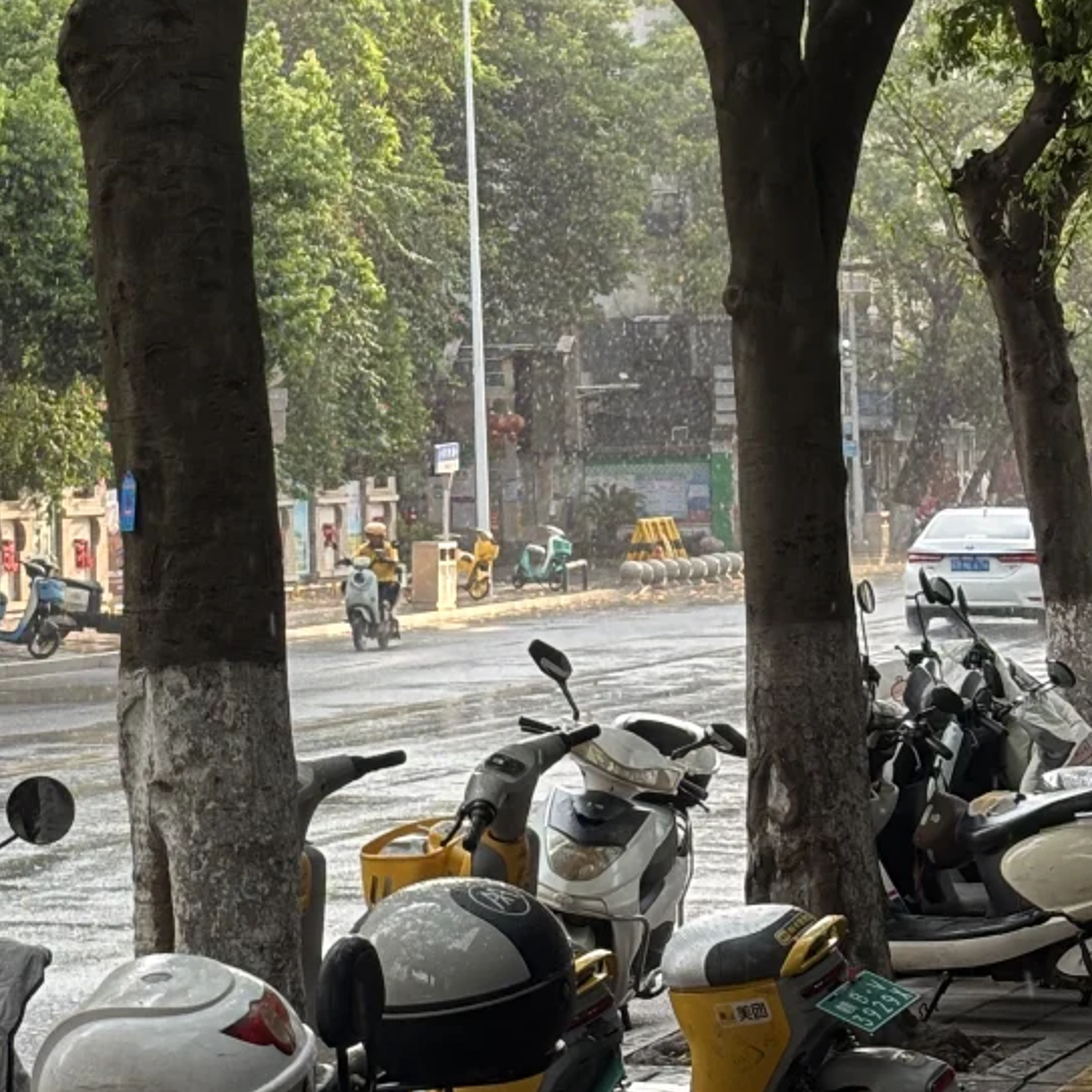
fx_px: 4354
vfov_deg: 14.2
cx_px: 88
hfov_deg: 14.1
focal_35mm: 122
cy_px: 189
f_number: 1.6
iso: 40
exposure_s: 1/121
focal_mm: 5.96
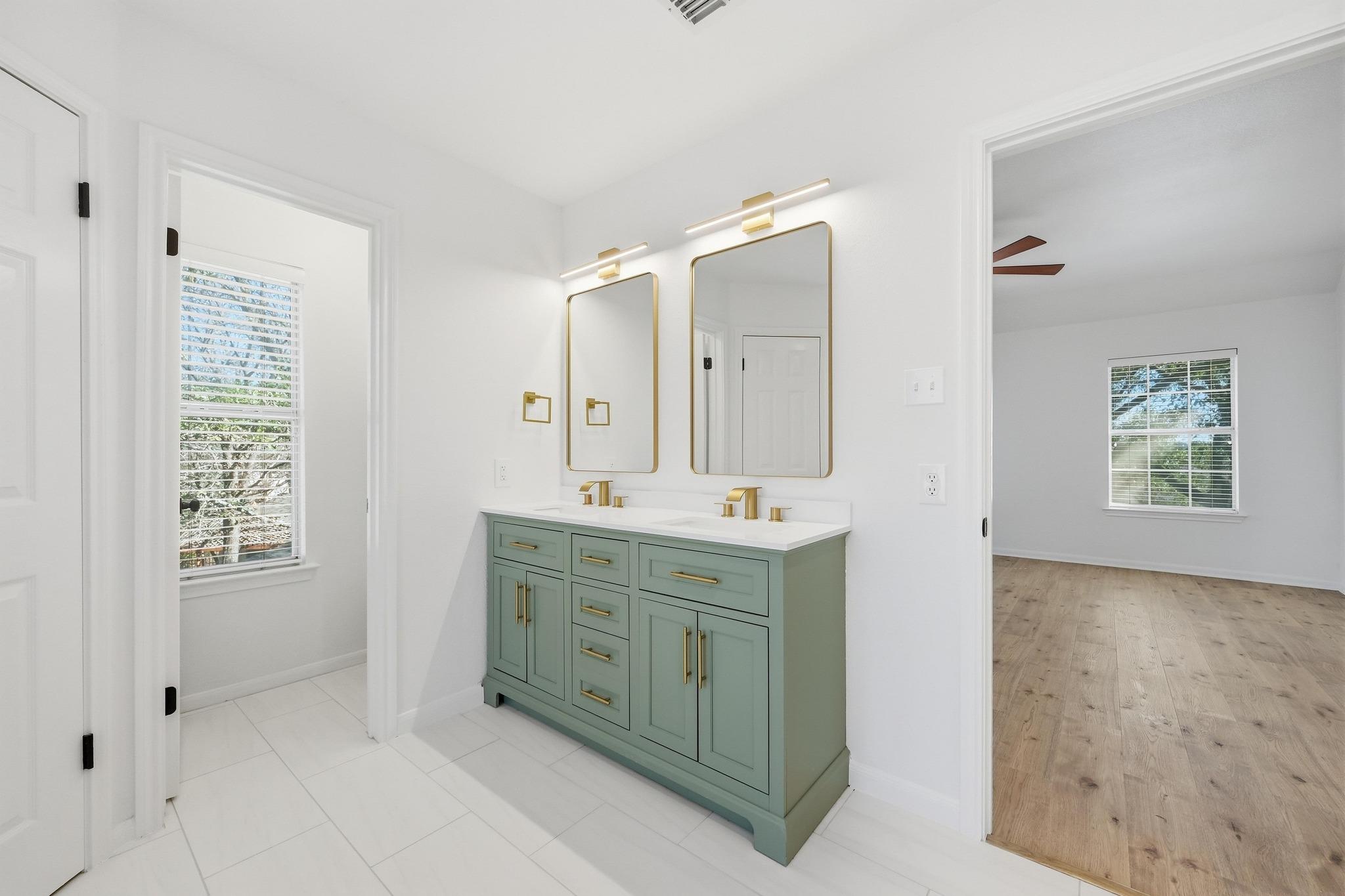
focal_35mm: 14
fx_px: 523
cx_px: 672
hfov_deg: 104.3
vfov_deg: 81.2
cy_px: 448
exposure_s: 1/1250
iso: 800
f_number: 8
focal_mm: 14
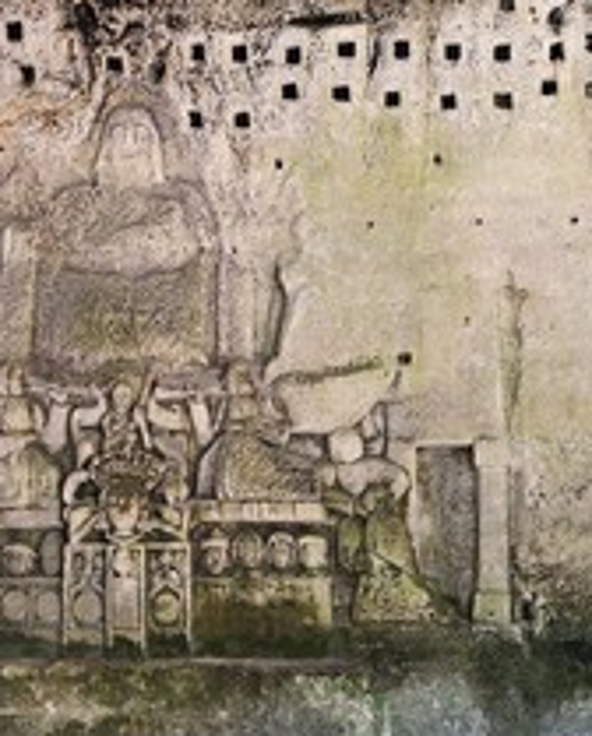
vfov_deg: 19.5
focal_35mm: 98
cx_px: 340
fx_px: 2140
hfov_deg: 15.7
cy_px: 426
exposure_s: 1/60
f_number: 6.3
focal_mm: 52
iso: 1600
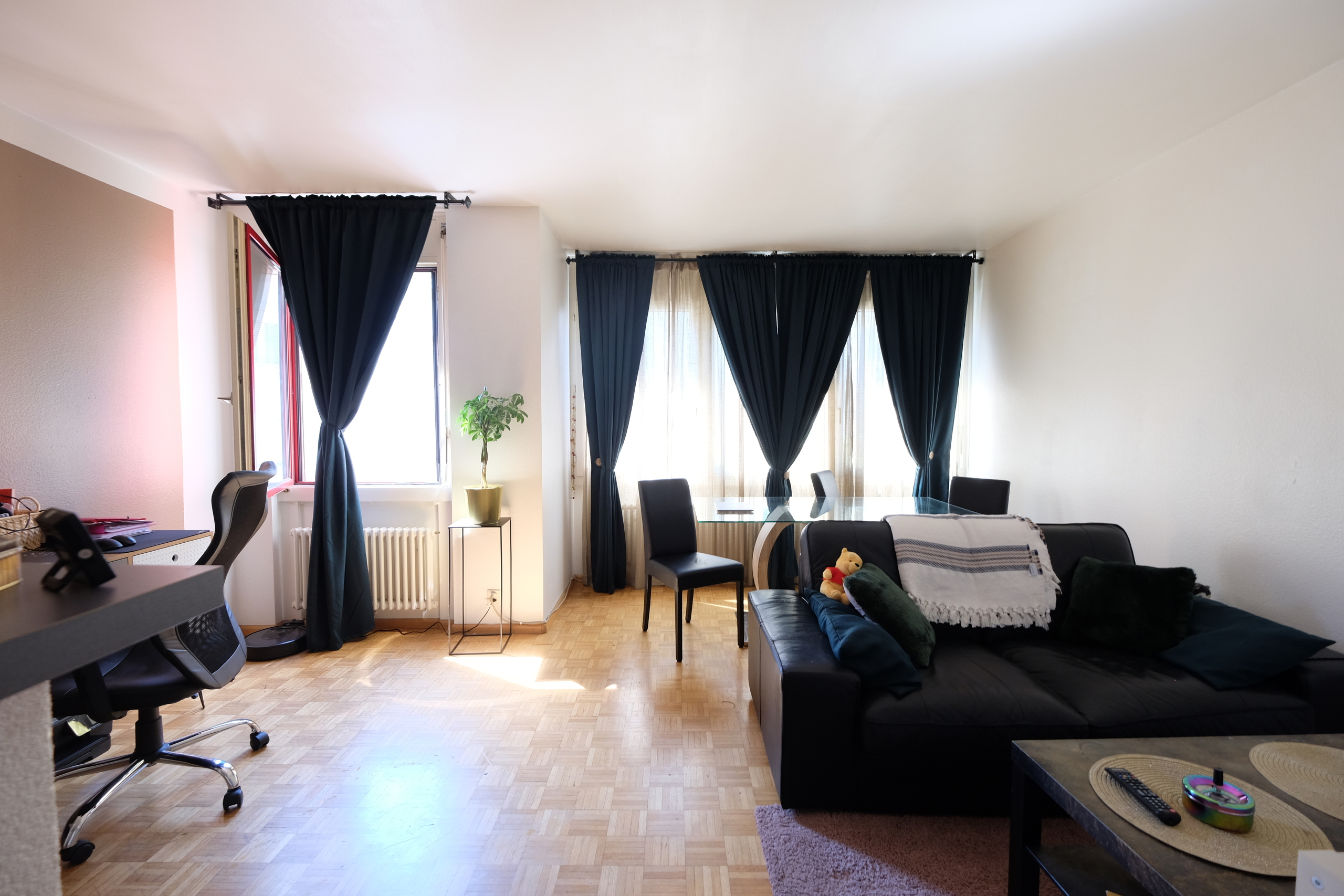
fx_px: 560
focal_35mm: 15
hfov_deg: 100.4
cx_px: 672
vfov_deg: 77.3
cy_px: 448
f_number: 4
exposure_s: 1/15
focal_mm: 10
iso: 500
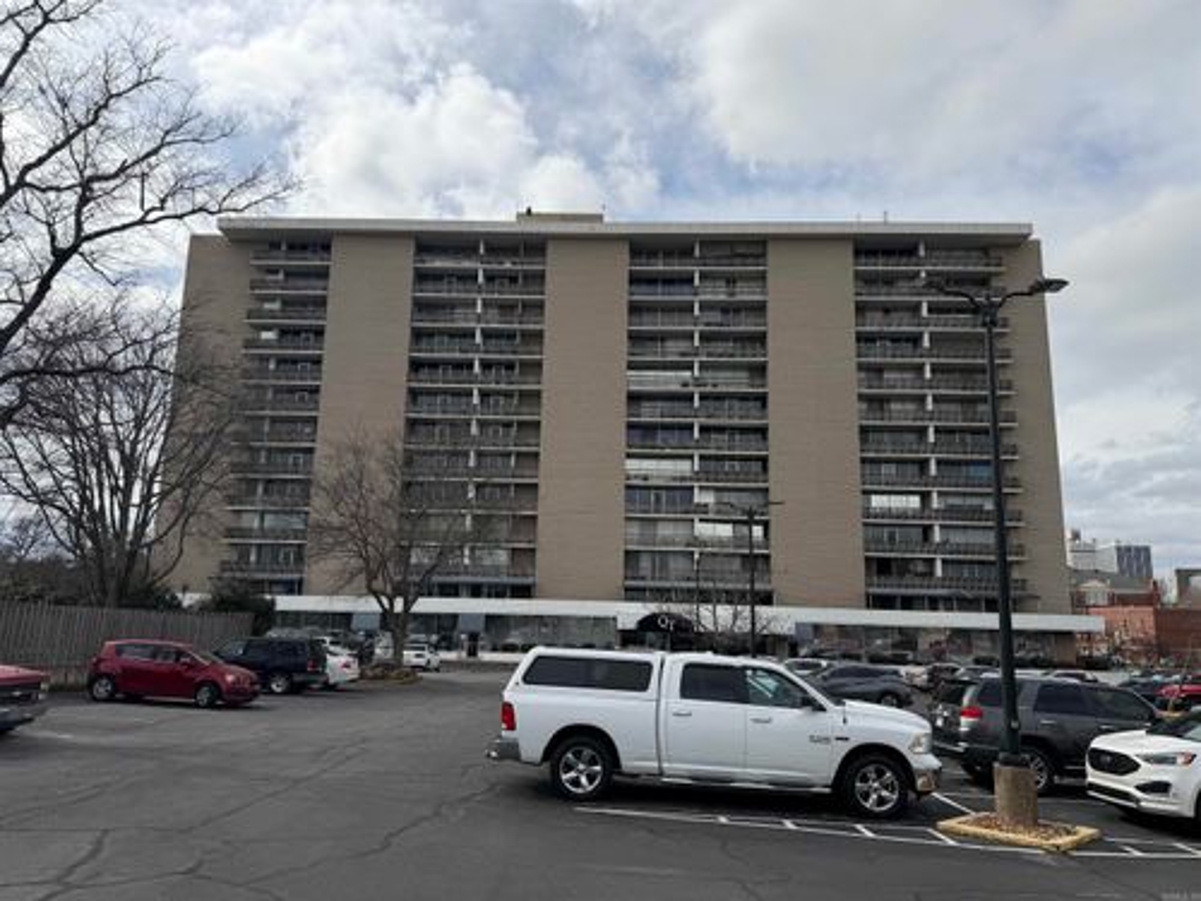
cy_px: 450
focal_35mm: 24
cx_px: 600
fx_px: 833
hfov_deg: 71.6
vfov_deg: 56.8
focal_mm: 6.76
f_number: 1.78
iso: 80
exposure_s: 1/8130
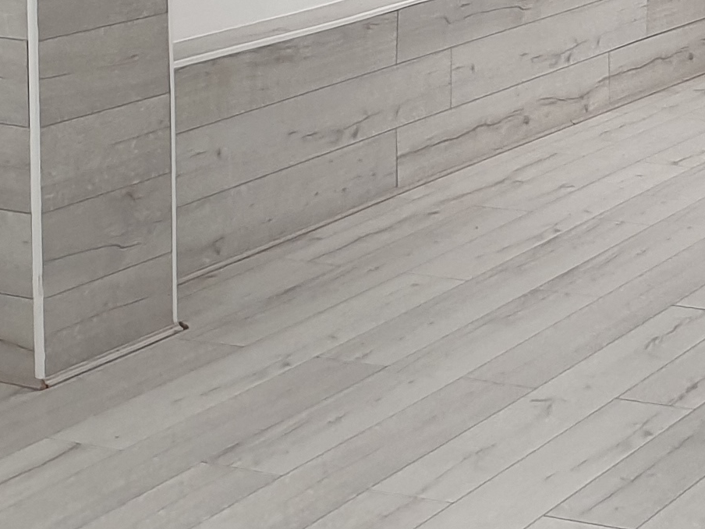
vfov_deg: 12.5
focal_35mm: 116
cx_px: 769
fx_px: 2362
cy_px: -77
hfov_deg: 16.5
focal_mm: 4.3
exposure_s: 1/50
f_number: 2.4
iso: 160
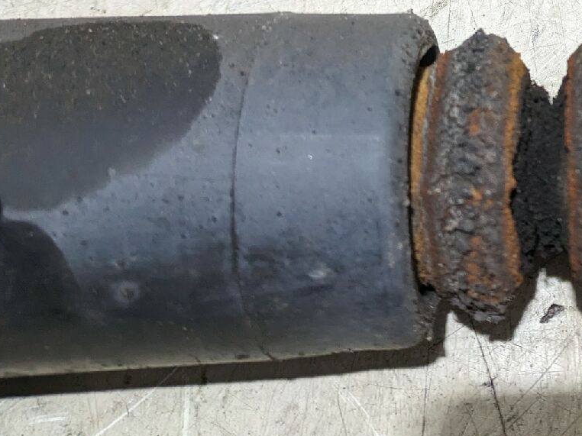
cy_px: -104
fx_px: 1059
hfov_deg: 27.7
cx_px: 664
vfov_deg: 21.4
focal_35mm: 63
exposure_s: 1/100
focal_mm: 5.43
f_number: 1.89
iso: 320
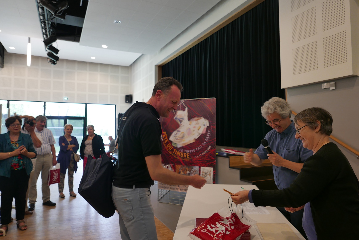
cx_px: 180
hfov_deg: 73.7
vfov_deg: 53.2
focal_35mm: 24
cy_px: 120
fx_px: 240
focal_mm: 10.9
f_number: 1.7
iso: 200
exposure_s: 1/125
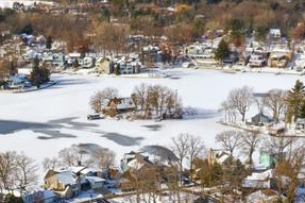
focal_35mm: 100
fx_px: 847
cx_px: 79
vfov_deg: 13.4
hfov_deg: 20.3
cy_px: 219
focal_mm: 10.3
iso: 100
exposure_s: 1/320
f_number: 9
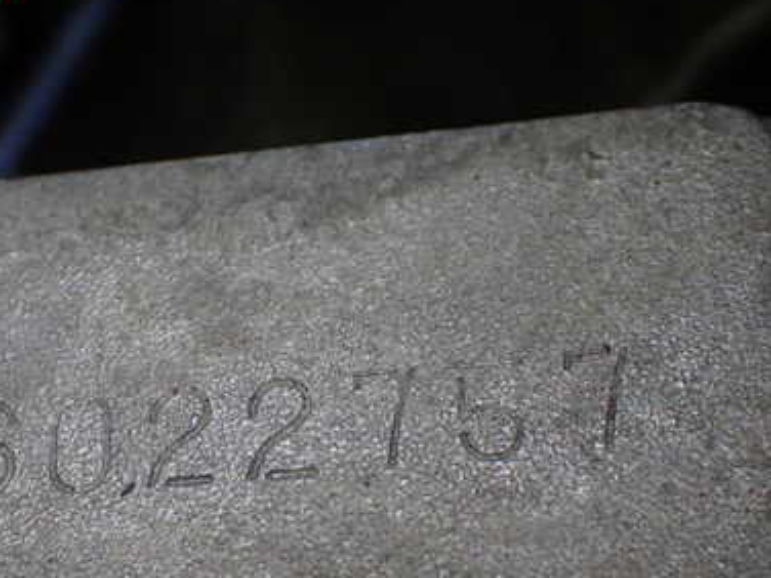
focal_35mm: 75
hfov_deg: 25.8
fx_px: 1670
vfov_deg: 19.5
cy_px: 416
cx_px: 246
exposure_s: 1/200
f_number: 3.1
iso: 500
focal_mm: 8.4
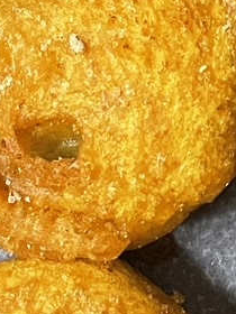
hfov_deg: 7.9
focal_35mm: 186
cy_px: -334
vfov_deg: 9.8
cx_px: 307
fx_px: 1691
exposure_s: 1/60
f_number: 1.6
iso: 250
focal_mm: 4.2
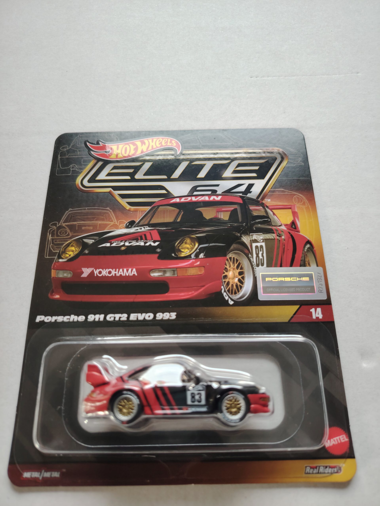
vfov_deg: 71.6
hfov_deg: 56.8
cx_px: 190
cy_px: 253
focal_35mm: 24
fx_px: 351
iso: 809
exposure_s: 1/50
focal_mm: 5.25
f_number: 1.75
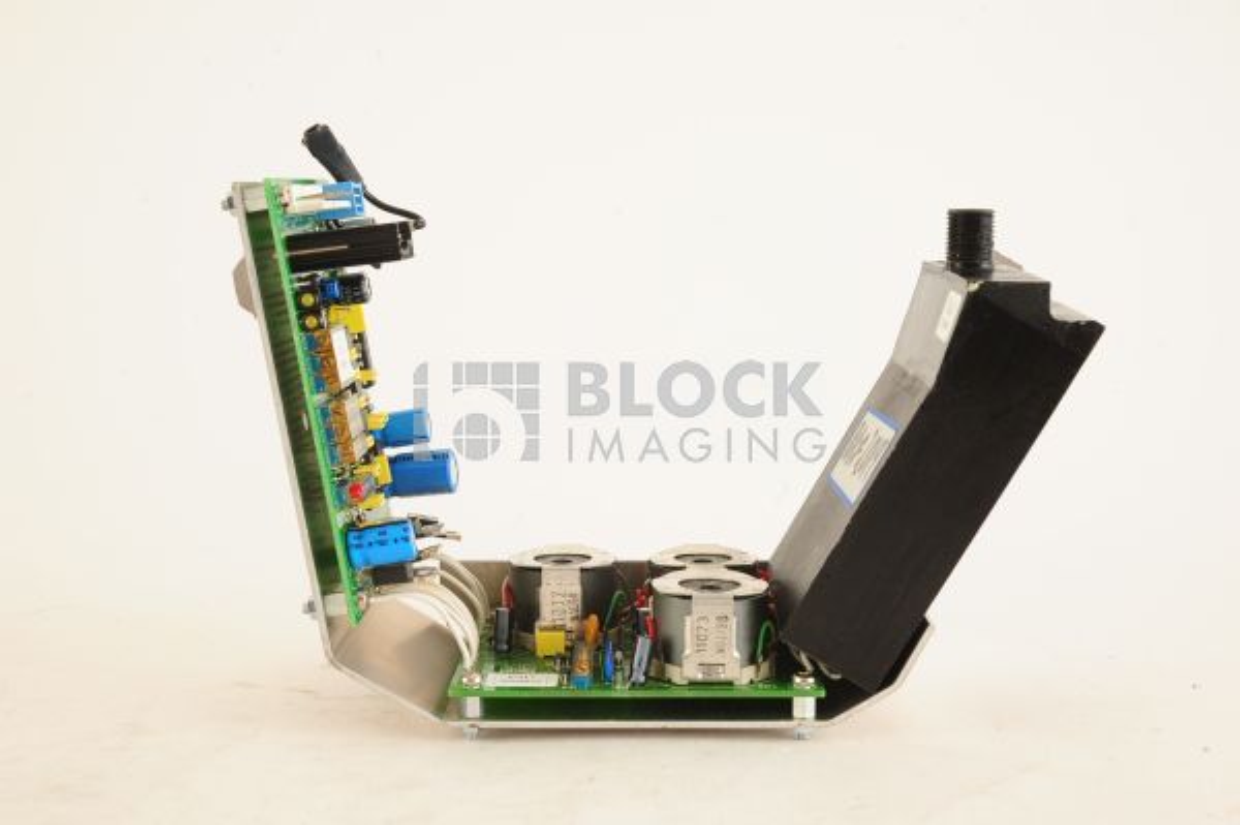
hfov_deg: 39.6
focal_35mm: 50
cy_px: 412
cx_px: 620
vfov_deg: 26.9
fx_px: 1721
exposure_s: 1/125
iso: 1600
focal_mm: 50
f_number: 13
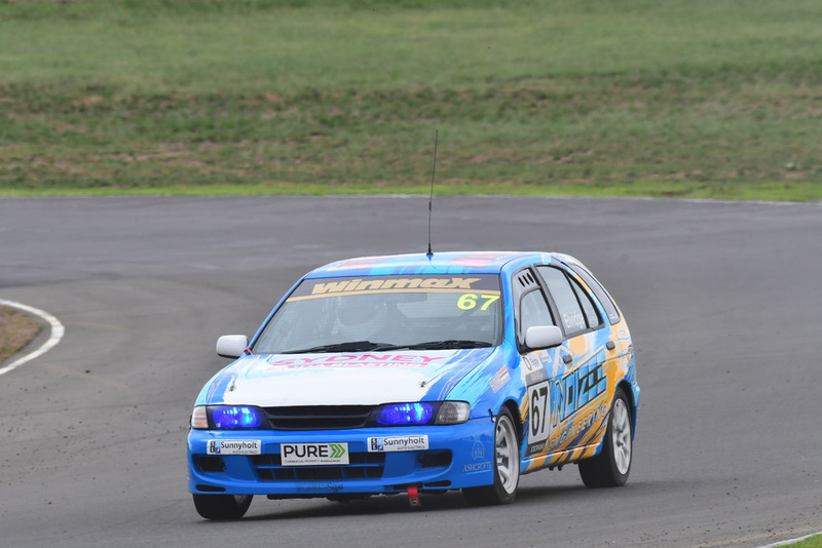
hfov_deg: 3.0
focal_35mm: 690
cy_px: 274
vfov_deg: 2.0
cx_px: 411
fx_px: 15760
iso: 500
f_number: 10
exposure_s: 1/640
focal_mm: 460
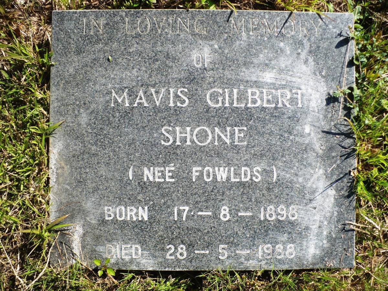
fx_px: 415
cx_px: 194
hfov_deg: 50.1
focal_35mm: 37
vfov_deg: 38.7
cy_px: 146
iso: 100
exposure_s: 1/1000
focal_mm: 6.1
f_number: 2.8
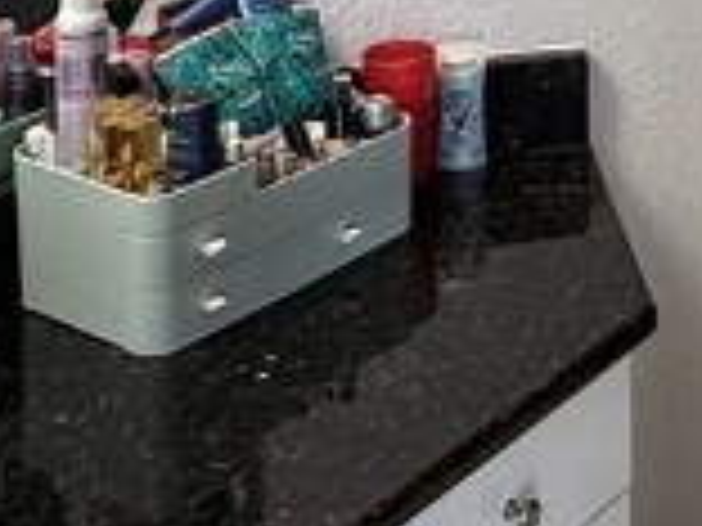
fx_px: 1866
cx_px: 873
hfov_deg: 19.8
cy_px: -441
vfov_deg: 14.1
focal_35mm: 92
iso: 250
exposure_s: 1/60
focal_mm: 2.22
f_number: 2.2
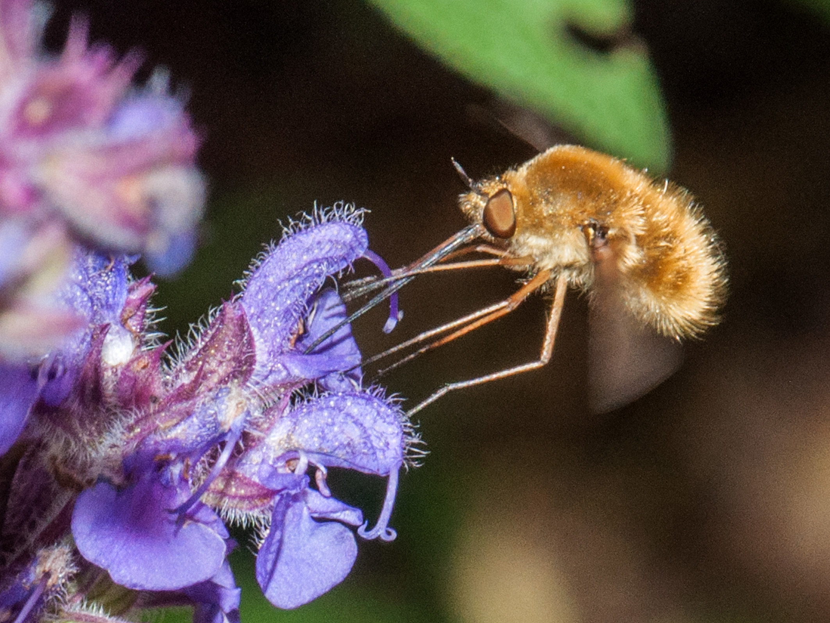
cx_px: 457
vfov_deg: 10.7
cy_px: 311
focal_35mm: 139
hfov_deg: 14.2
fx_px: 3322
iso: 400
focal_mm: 85
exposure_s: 1/200
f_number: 20
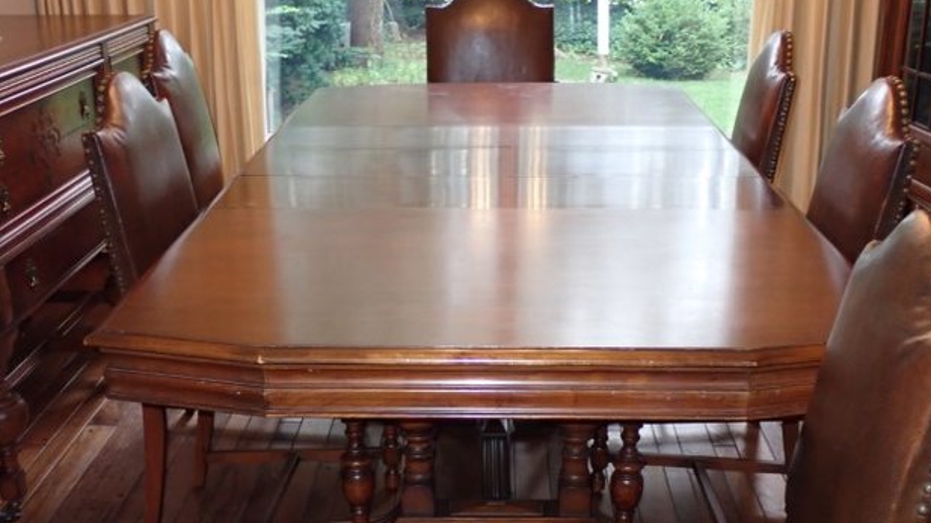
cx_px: 475
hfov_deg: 42.1
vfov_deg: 24.4
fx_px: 1210
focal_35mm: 49
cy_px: 325
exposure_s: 1/40
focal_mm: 7.84
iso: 500
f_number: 2.9
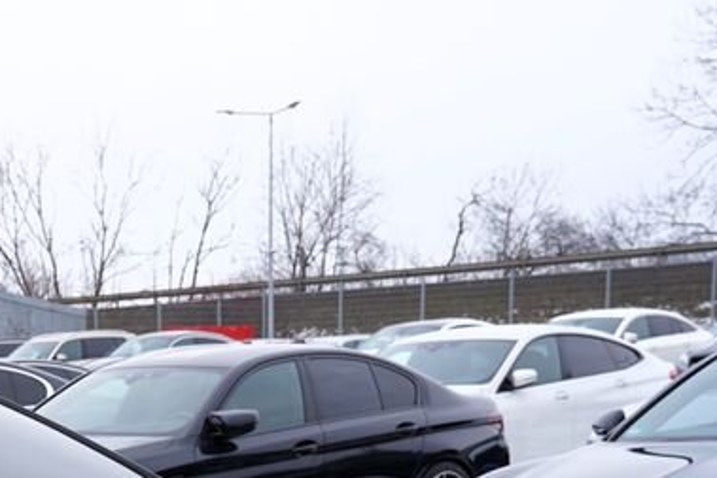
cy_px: 611
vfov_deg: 16.0
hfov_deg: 22.5
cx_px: -210
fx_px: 1614
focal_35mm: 81
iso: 100
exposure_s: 1/125
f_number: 5.6
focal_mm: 30
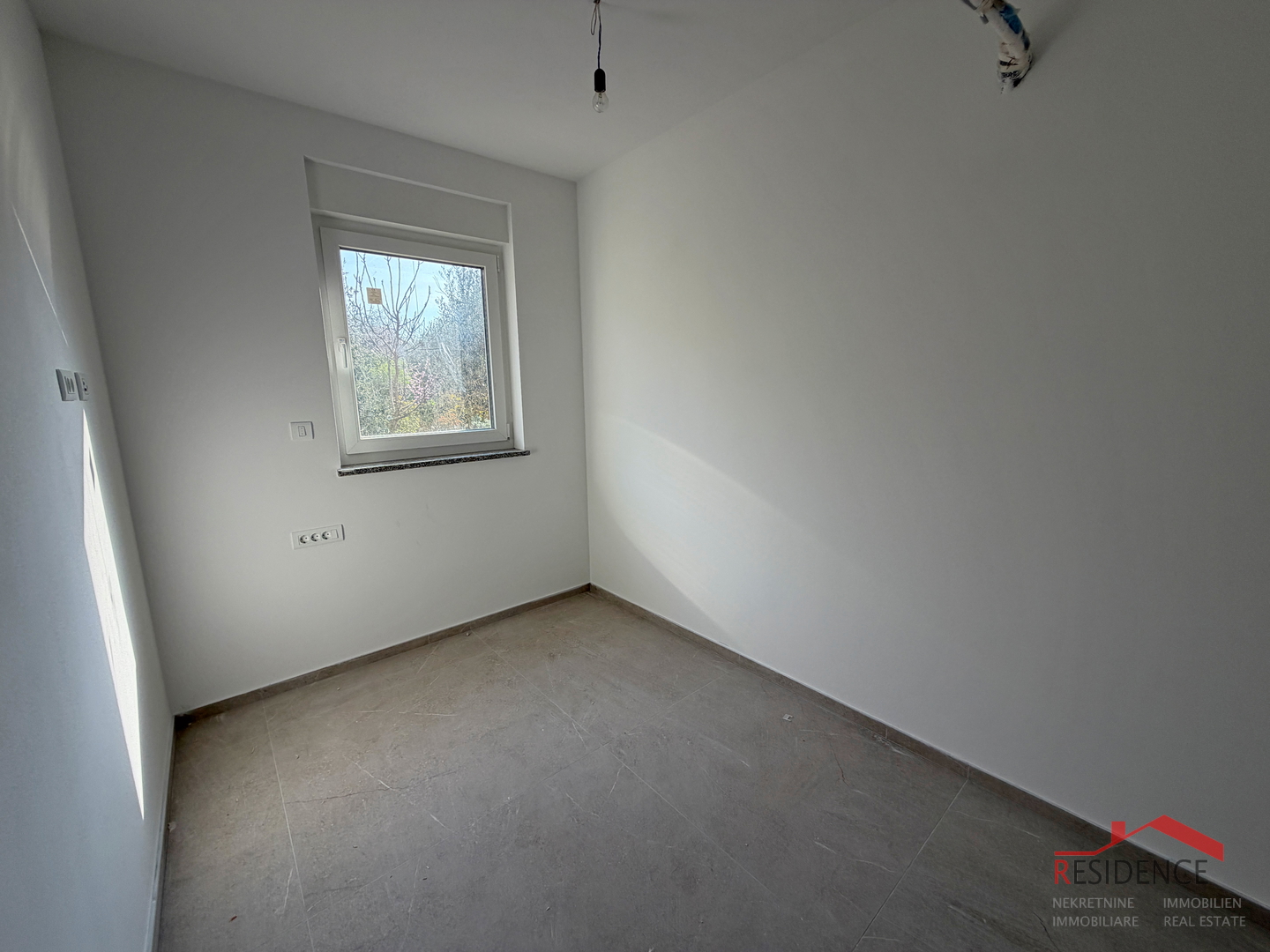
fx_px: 514
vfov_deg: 85.7
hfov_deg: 102.1
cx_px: 635
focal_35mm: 14
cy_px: 476
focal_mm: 2.22
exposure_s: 1/229
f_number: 2.2
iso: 50
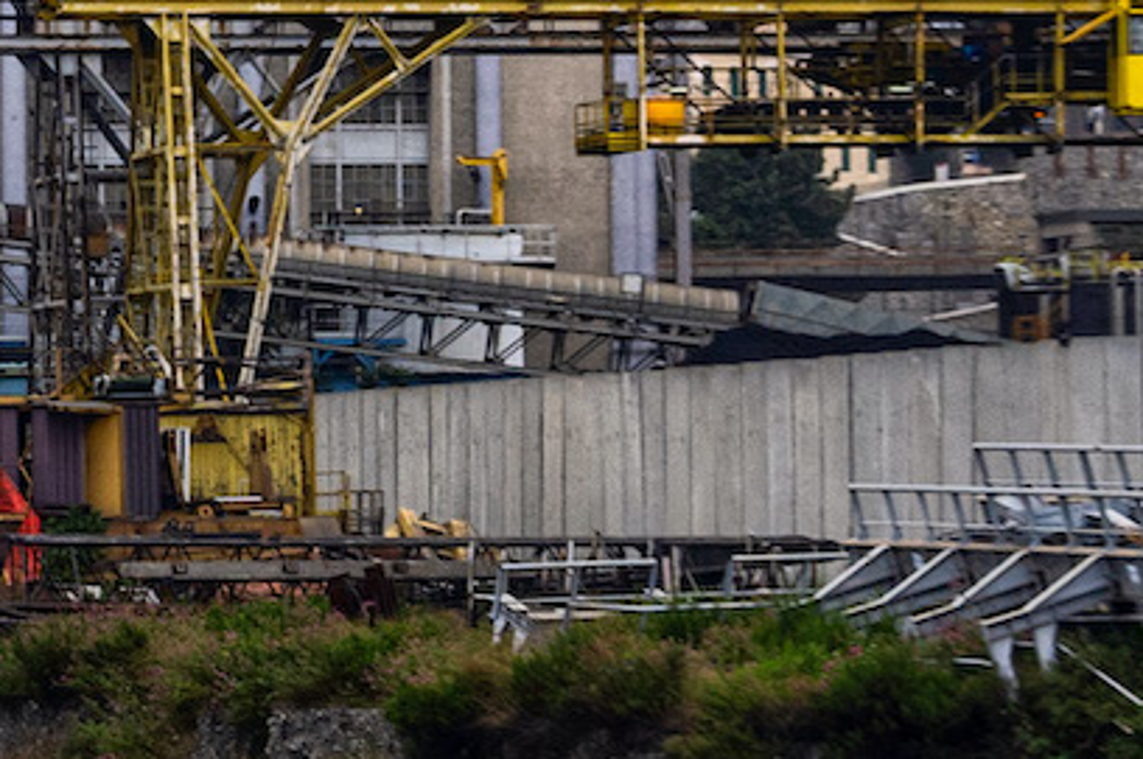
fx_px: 10084
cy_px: -162
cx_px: -896
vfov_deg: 4.3
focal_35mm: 318
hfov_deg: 6.4
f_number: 6.3
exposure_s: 1/800
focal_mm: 47.5
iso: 400
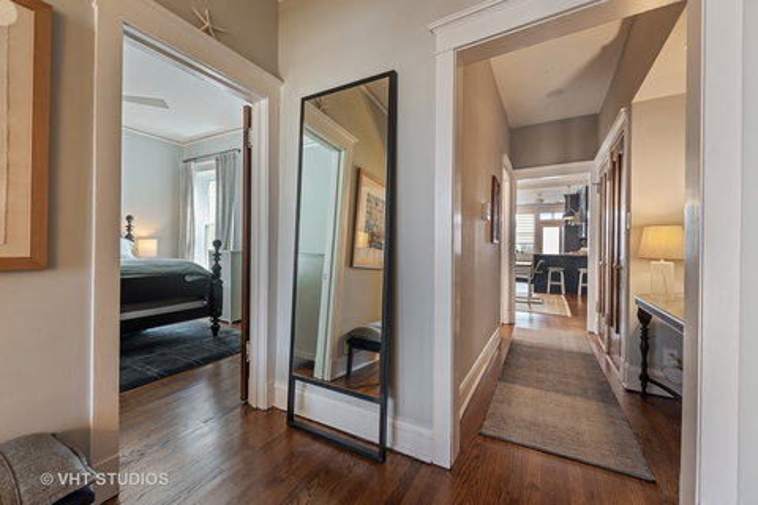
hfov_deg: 104.3
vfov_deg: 81.2
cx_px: 379
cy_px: 252
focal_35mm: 14
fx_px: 295
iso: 200
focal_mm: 14
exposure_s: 1/2
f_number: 9.5
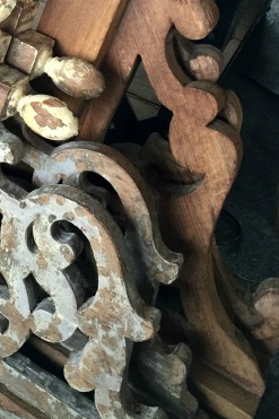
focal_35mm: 65
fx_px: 756
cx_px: -50
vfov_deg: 29.4
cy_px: 27
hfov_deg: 19.7
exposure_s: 1/30
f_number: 2.2
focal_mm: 4.15
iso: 100
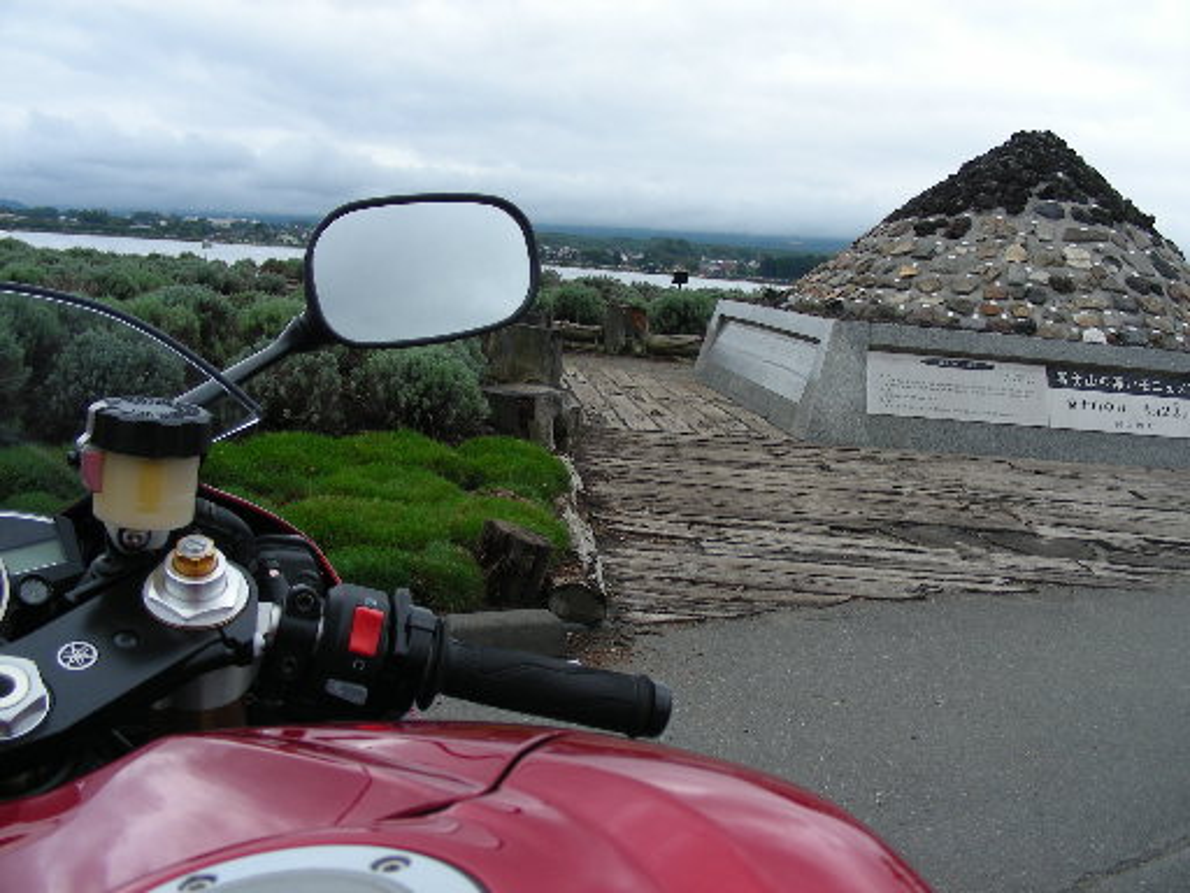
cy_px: 446
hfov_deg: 49.0
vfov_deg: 37.7
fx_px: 1306
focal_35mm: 38
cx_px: 595
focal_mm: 6.3
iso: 50
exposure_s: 1/280
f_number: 4
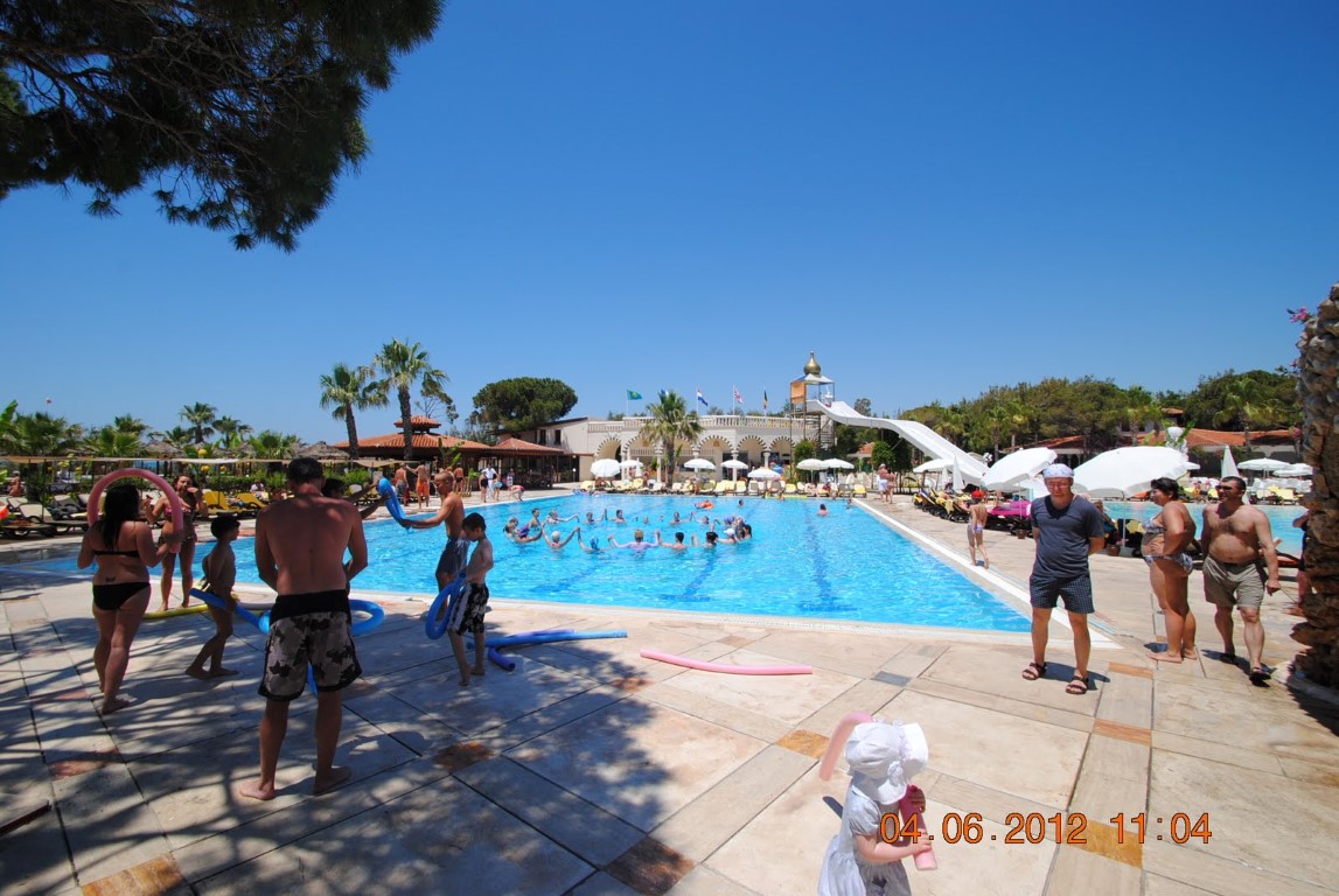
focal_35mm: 15
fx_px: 559
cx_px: 670
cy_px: 448
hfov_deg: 100.3
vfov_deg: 77.5
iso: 100
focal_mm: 10
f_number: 9
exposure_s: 1/320
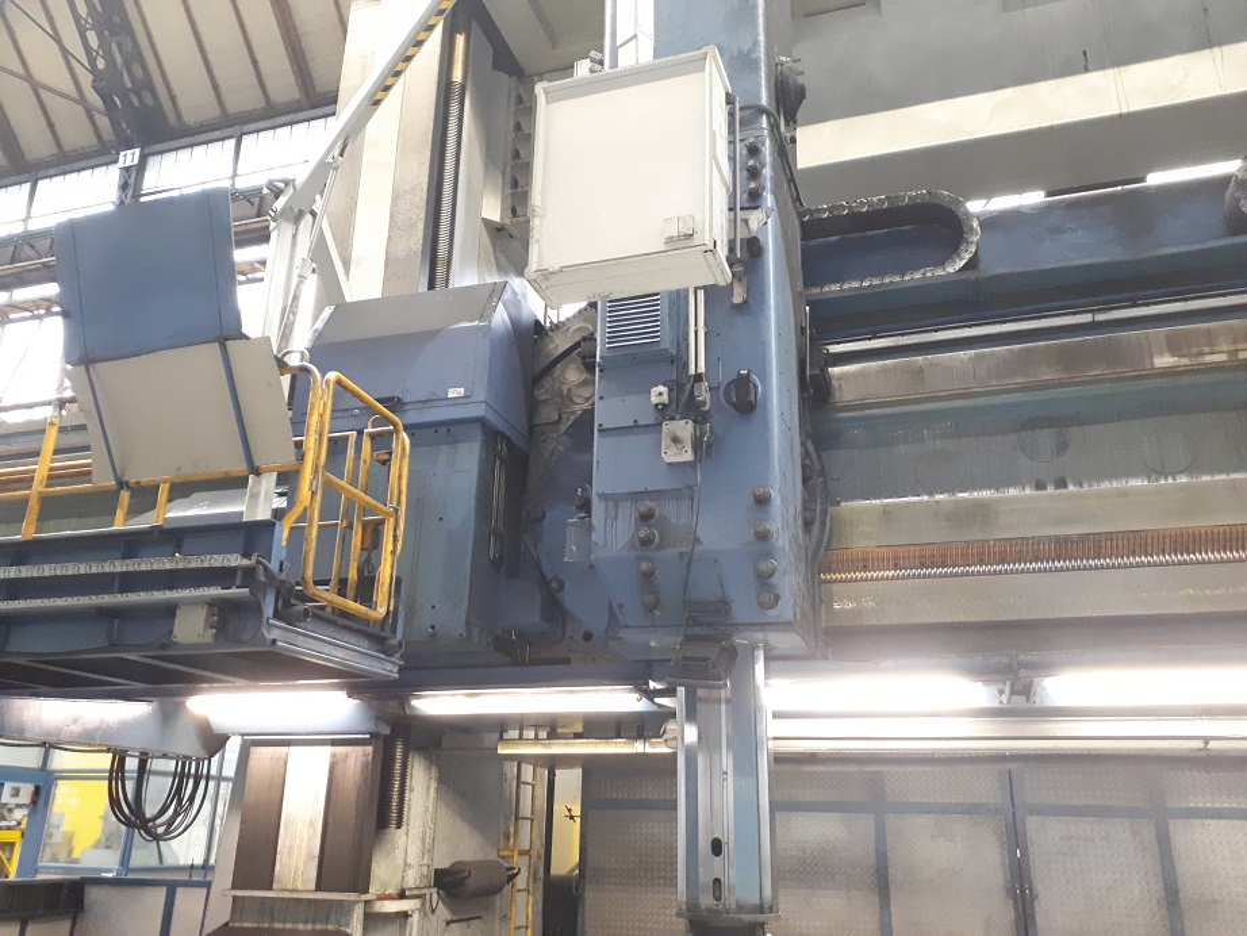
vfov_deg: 51.4
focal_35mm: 27
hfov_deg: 65.3
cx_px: 624
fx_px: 973
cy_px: 468
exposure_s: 1/17
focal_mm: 3.6
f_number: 1.9
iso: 400
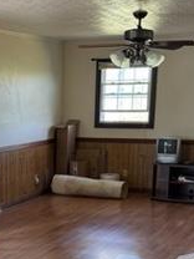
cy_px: 244
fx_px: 553
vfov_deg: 25.3
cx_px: 29
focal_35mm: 74
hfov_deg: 19.6
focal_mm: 6.76
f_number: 1.78
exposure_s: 1/84
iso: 200
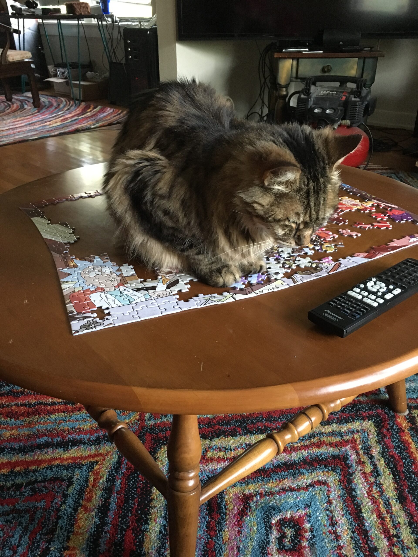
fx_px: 467
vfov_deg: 61.7
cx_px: 209
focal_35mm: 29
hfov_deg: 48.2
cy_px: 278
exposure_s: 1/15
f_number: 2.2
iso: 250
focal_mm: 4.15
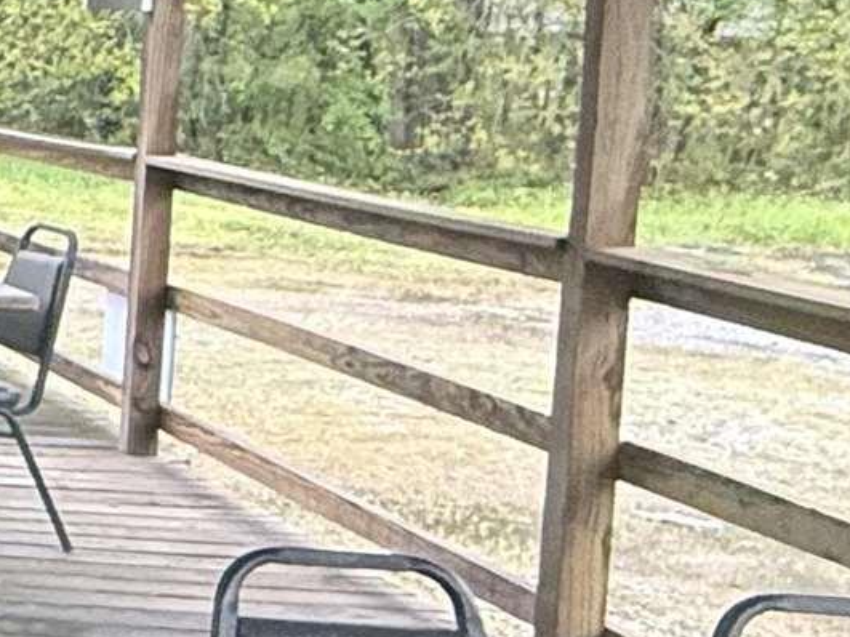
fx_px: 1989
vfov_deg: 18.0
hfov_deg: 15.1
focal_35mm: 81
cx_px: -1159
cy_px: 107
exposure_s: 1/120
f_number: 2.2
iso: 200
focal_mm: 2.22
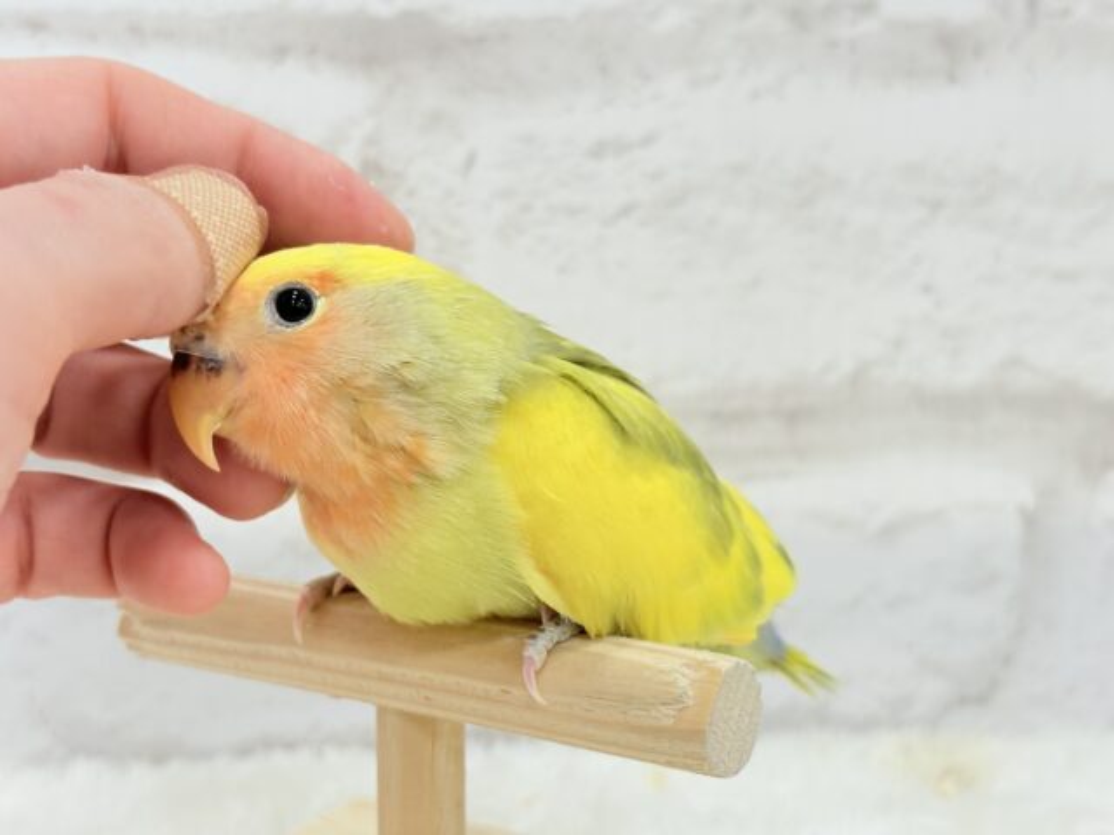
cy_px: 418
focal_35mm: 52
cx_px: 557
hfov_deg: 36.8
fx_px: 1673
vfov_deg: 28.0
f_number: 1.6
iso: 80
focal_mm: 5.96
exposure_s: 1/100
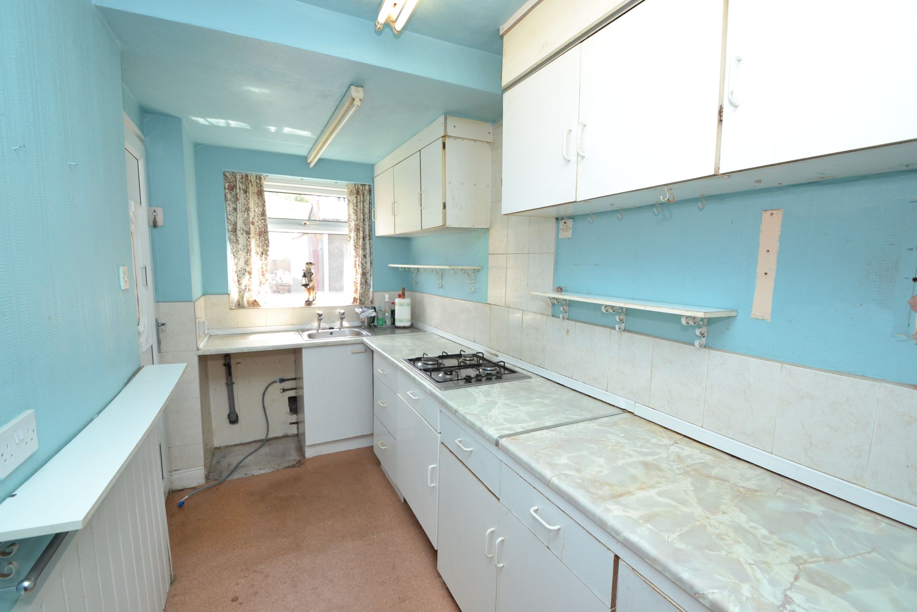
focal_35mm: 15
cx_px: 458
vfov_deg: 77.3
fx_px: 382
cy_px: 306
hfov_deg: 100.4
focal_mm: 10
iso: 400
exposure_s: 1/100
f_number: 5
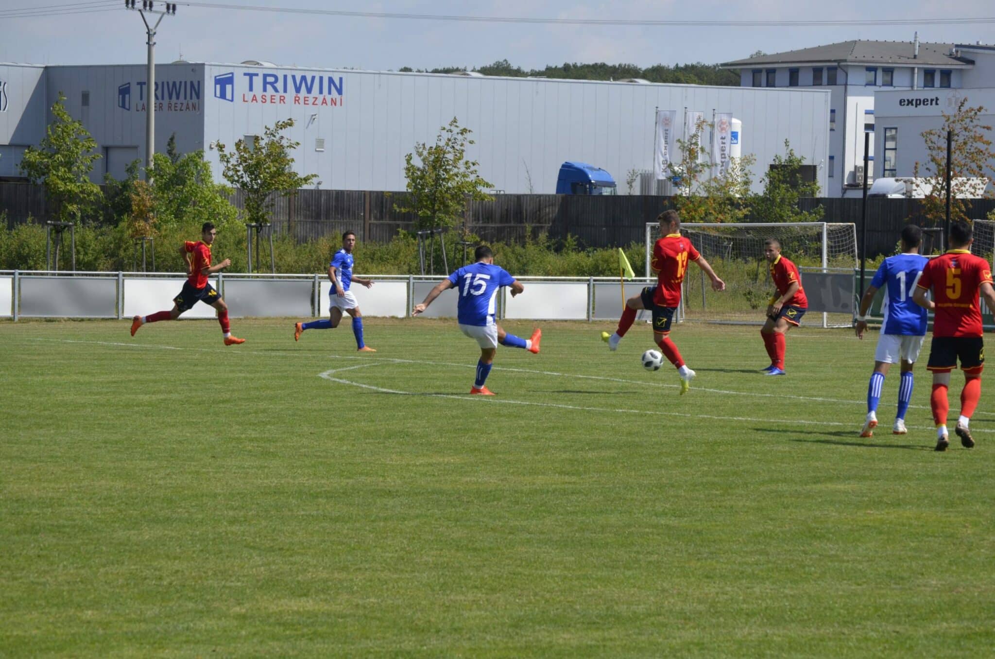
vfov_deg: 9.9
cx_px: 498
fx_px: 3806
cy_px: 330
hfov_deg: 14.9
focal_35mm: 138
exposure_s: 1/1600
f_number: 7.1
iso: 400
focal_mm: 92
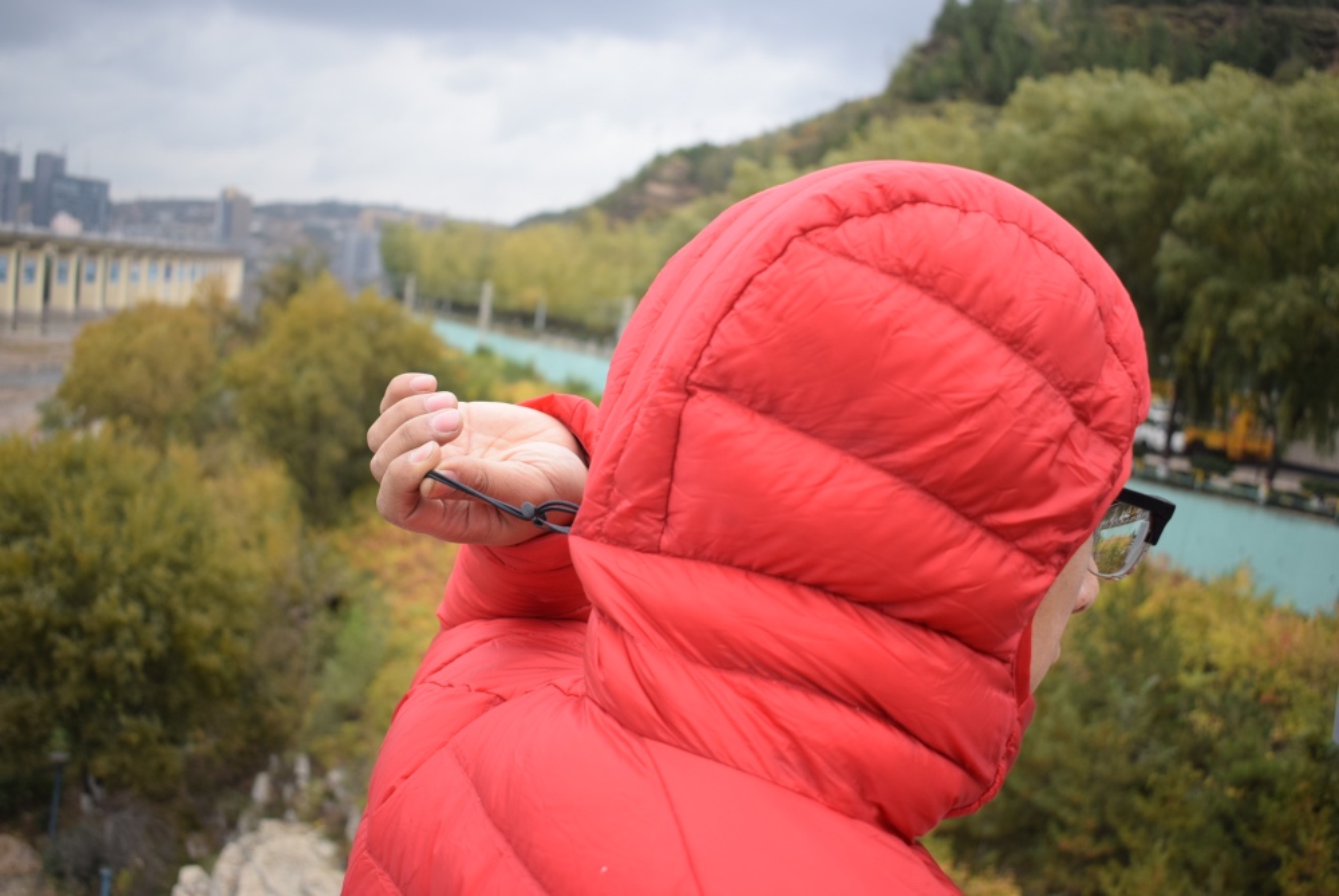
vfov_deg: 37.0
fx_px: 1340
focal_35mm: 36
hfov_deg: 53.1
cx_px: 670
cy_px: 448
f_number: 4
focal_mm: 24
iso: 250
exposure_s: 1/250
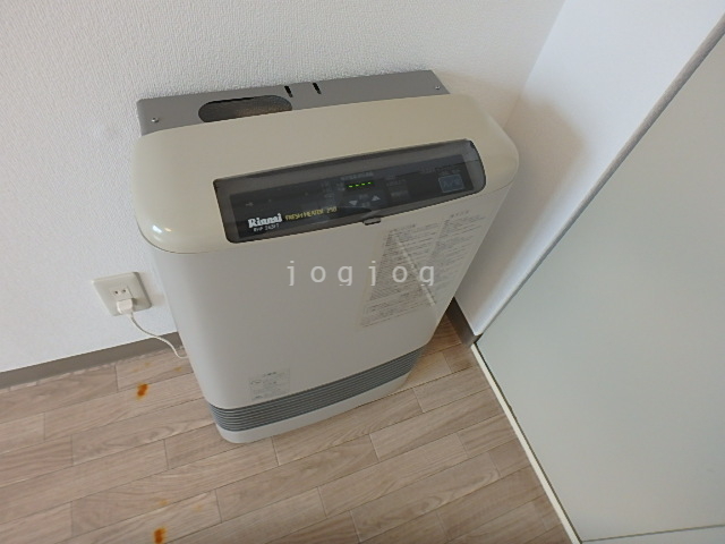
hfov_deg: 79.0
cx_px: 362
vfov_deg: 63.4
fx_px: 440
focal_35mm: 21
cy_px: 272
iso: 200
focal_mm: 3.7
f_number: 3.5
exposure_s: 1/40
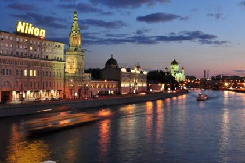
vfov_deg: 28.0
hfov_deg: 41.2
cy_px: 79
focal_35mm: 48
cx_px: 130
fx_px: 326
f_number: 10
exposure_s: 1.6
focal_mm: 30
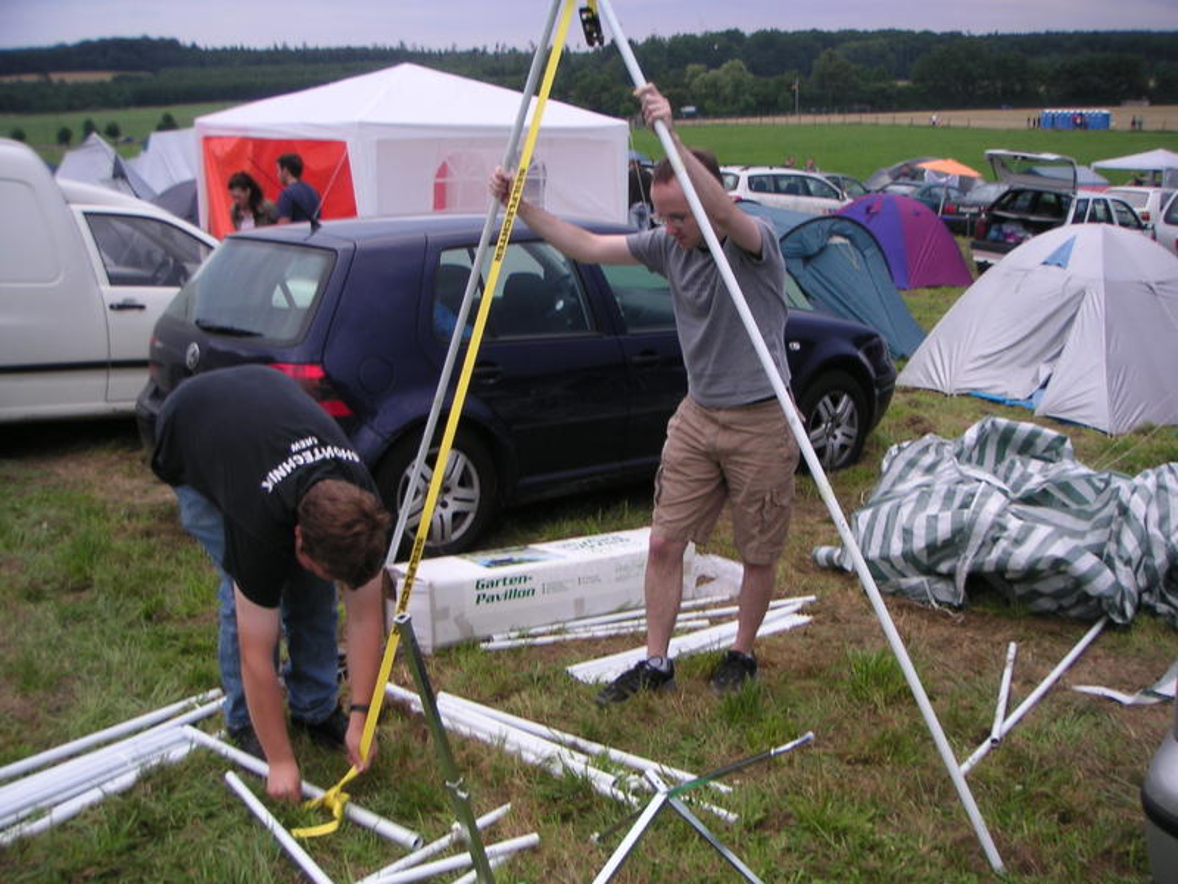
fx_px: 1293
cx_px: 589
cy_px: 442
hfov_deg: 49.0
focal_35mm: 38
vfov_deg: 37.7
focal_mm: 6
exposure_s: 1/60
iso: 50
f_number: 2.8
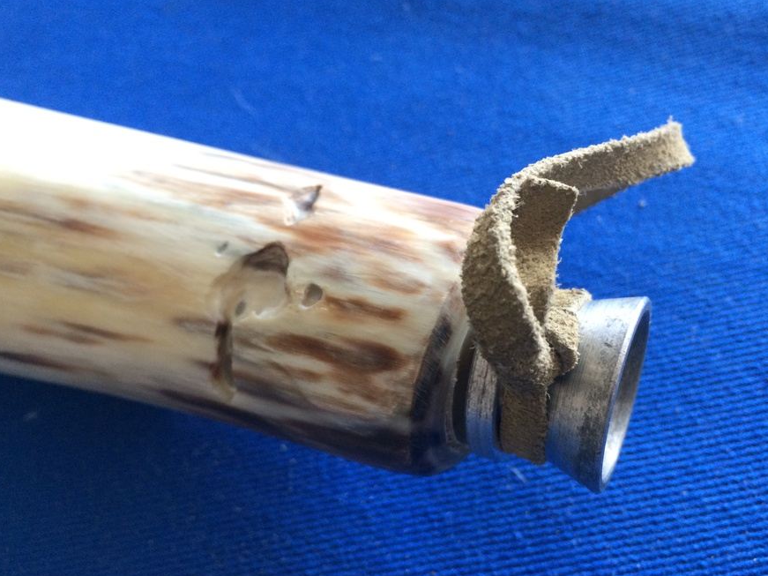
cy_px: 292
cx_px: 377
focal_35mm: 31
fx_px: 688
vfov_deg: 45.4
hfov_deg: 58.4
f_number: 2.2
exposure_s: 1/30
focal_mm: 4.12
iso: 125
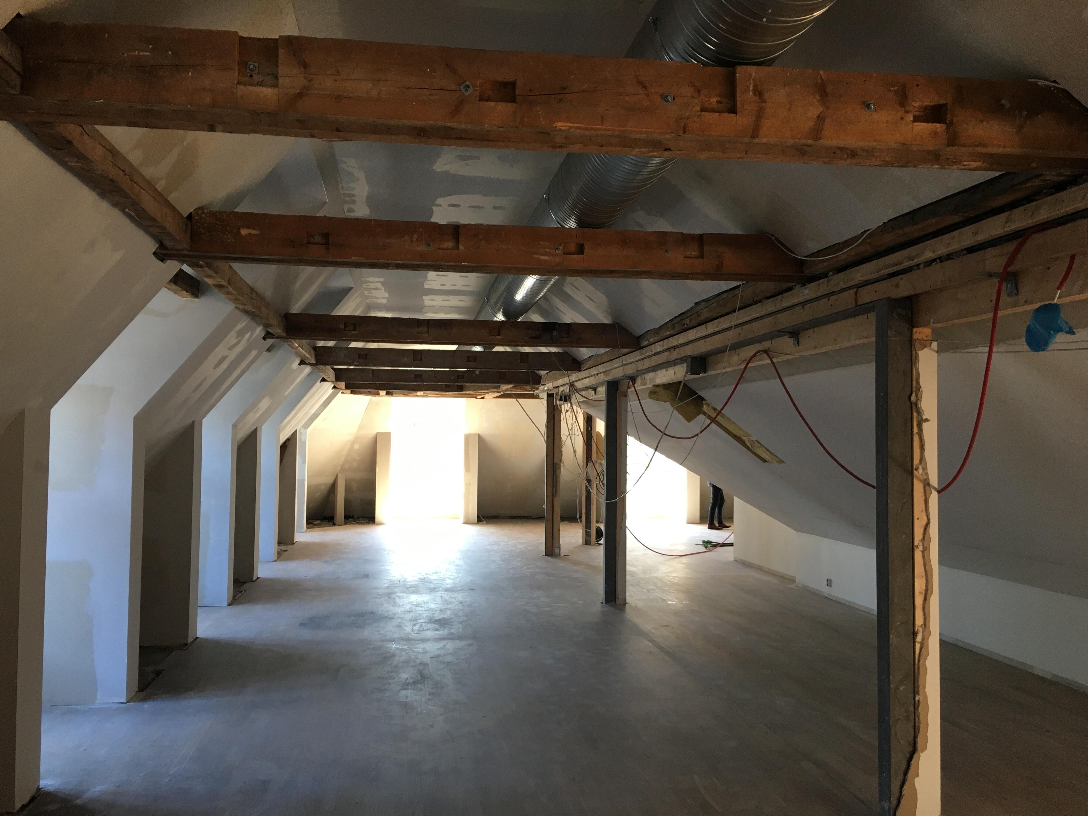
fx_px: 911
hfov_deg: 61.7
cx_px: 544
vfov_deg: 48.2
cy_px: 408
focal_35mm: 29
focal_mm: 4.15
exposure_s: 1/33
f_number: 2.2
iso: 64
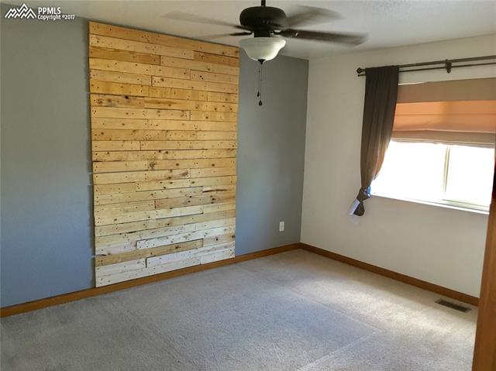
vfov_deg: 48.2
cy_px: 186
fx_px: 415
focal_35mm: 29
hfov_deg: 61.7
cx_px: 248
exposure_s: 1/30
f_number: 2.2
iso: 100
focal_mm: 4.15
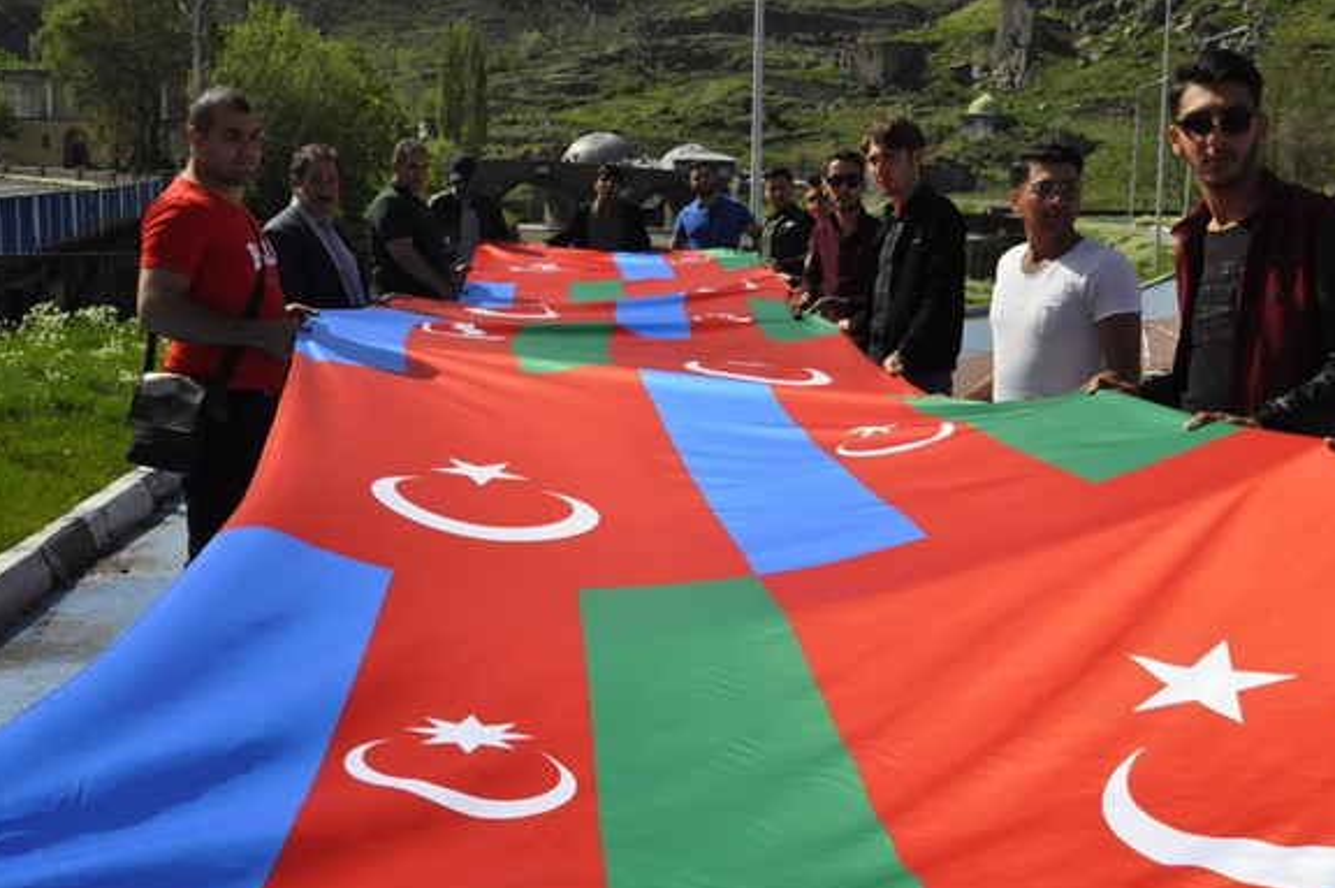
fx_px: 1630
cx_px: 702
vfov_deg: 30.5
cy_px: 459
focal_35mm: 44
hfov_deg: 44.5
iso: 800
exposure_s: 1/1000
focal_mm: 26
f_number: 16
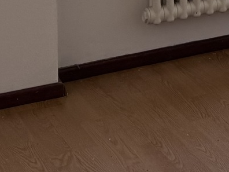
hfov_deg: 10.2
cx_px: 636
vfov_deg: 8.5
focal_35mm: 155
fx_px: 1025
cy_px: -277
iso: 50
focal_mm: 6.76
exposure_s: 1/122
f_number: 1.78
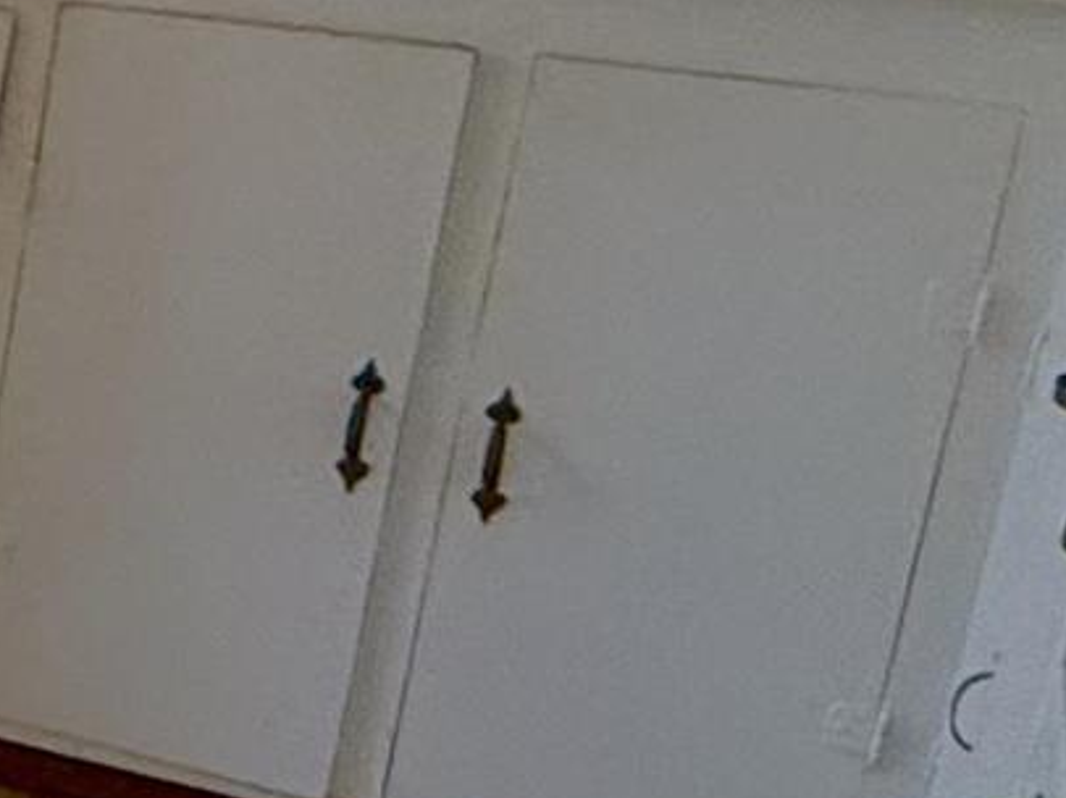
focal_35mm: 106
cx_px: -1659
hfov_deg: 12.9
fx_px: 3262
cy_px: 249
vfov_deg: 13.9
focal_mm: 2.22
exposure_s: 1/60
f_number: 2.2
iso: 400
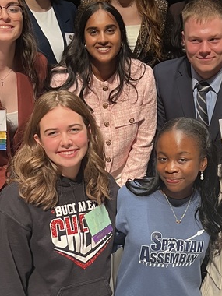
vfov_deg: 27.6
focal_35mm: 70
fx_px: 599
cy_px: 201
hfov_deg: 20.9
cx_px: 161
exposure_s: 1/60
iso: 250
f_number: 1.5
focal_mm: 5.7
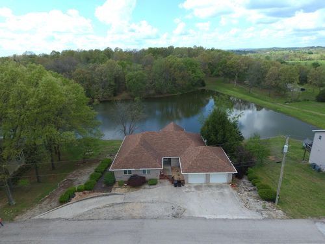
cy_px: 122
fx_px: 160
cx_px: 162
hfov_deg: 91.0
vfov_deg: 74.7
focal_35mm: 17
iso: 100
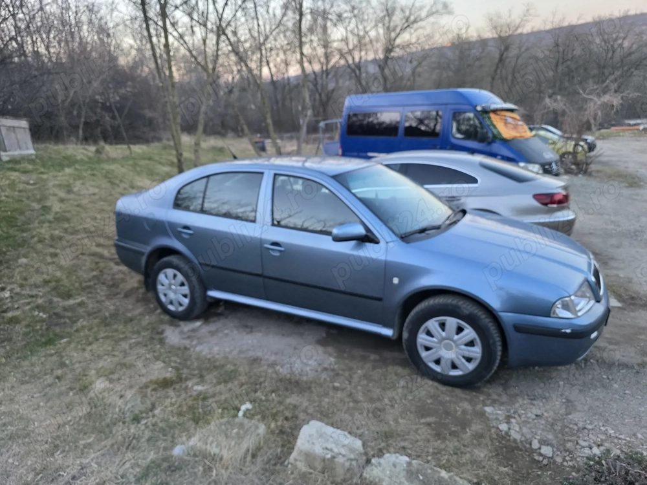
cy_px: 242
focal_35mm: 23
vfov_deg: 58.9
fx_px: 430
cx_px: 324
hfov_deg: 73.9
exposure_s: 1/180
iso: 160
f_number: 1.7
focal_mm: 6.3
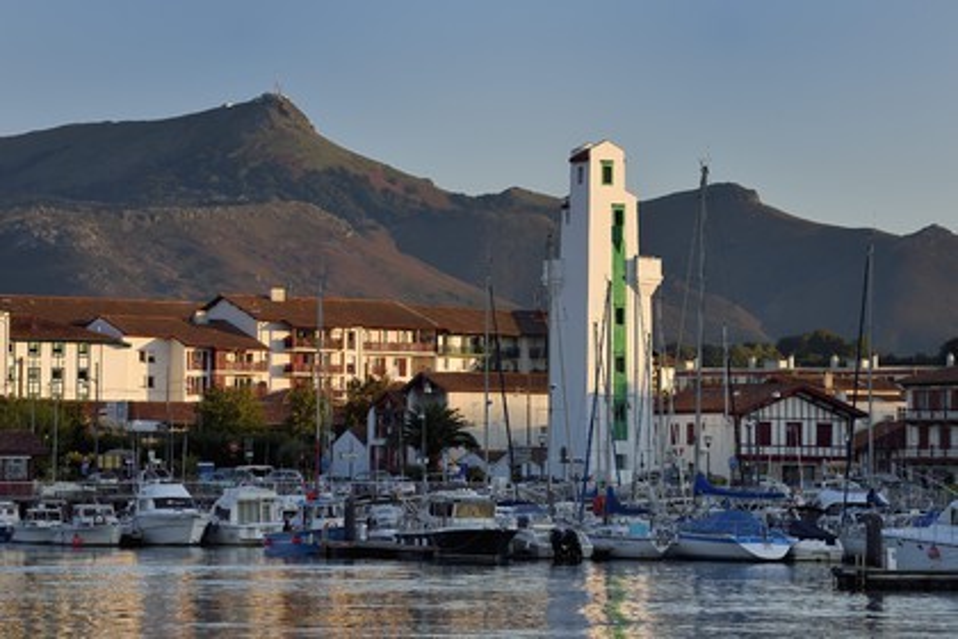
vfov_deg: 9.1
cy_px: 320
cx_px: 479
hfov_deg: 13.7
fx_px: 3991
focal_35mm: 150
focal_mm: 150
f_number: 10
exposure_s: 1/250
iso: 200
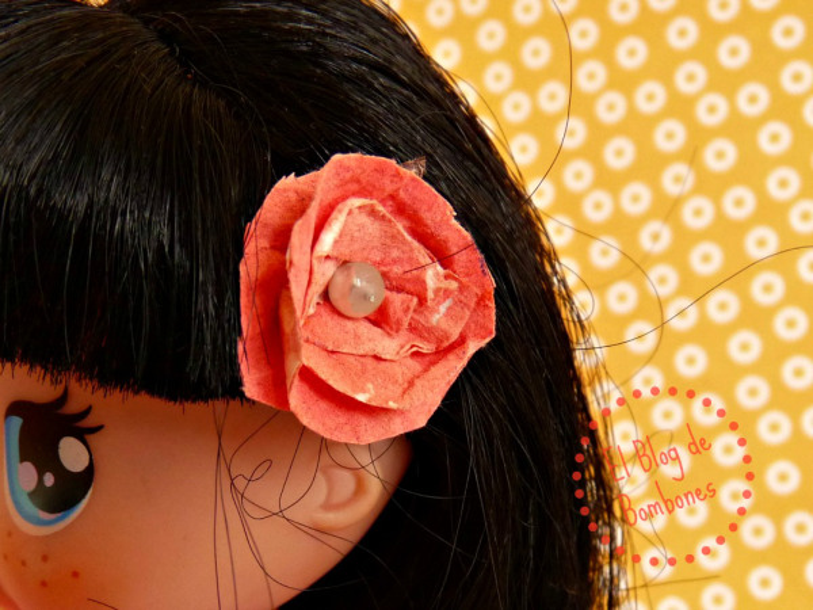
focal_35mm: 27
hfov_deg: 65.3
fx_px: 634
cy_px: 305
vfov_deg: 51.4
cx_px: 406
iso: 200
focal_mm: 4.8
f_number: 2.8
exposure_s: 1/30
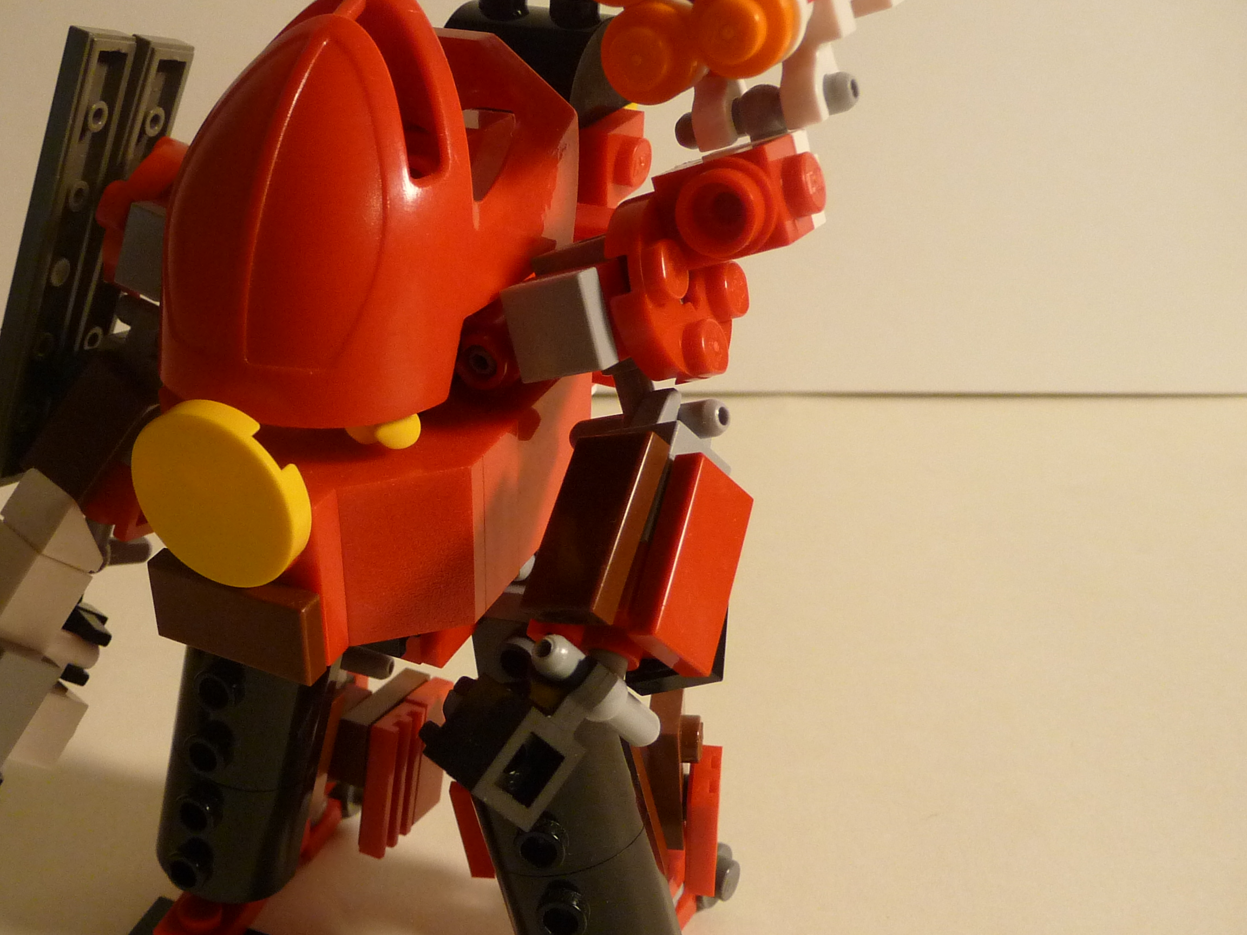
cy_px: 515
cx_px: 339
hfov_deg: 43.6
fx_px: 1513
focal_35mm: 42
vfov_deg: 34.3
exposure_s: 1/30
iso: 250
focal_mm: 4.7
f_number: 3.3
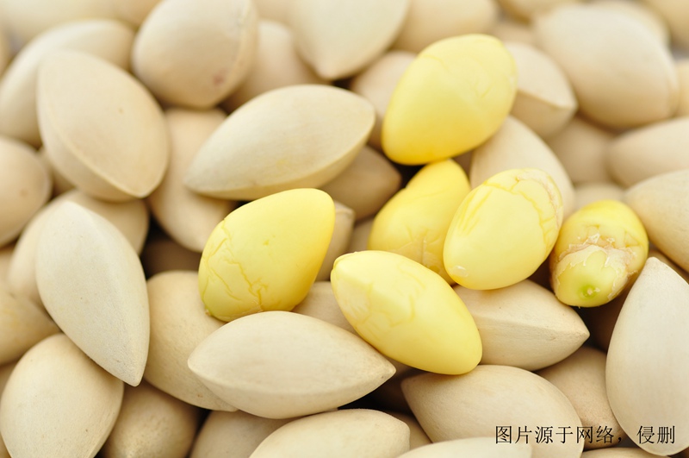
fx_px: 2580
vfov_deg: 10.1
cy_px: 229
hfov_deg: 15.2
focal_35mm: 135
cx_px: 344
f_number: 8
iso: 200
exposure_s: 1/80
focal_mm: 90
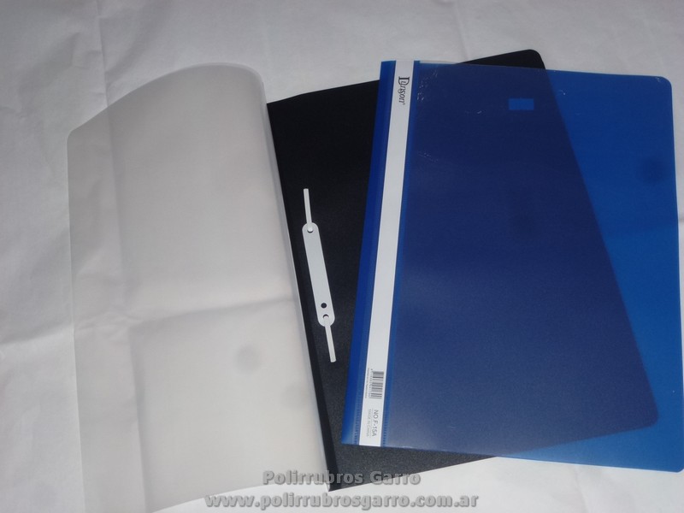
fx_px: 889
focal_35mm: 45
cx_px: 342
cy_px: 256
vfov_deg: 32.2
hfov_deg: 42.1
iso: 125
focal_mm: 8
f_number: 4
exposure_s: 1/60
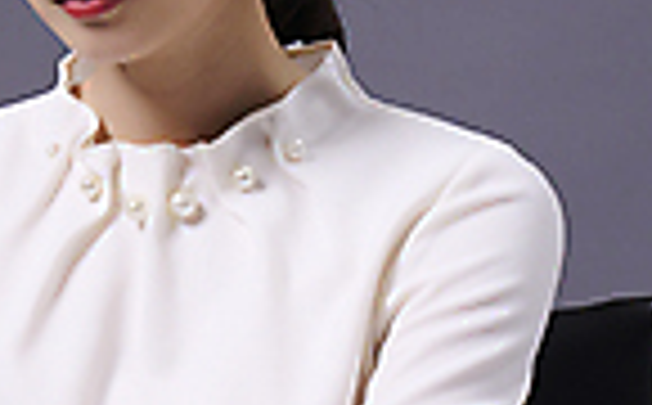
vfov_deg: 4.4
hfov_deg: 7.0
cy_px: 328
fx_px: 5249
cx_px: -162
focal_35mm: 296
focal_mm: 70
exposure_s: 1/125
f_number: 5.6
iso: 160
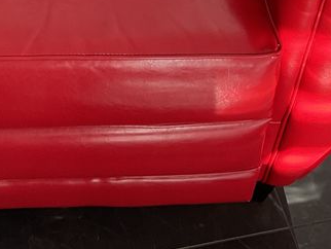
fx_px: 861
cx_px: 114
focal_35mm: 90
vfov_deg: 15.2
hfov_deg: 21.7
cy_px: -121
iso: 64
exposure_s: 1/78
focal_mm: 3
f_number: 1.8
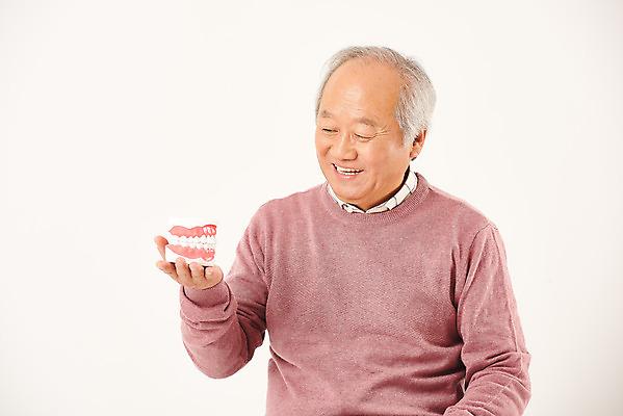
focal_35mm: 200
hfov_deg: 10.3
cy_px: 208
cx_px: 312
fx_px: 3463
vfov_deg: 6.9
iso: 100
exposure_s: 1/125
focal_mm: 200
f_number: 8
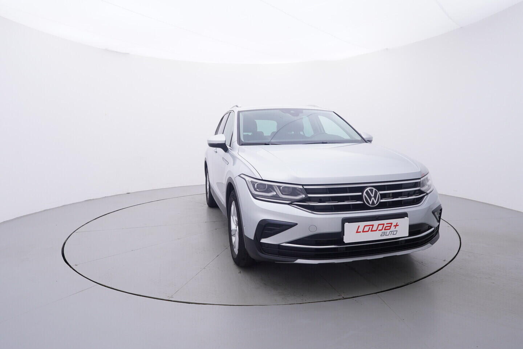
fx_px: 327
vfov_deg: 56.2
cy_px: 174
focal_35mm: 22
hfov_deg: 77.3
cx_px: 262
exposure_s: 1/80
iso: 200
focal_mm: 15
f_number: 5
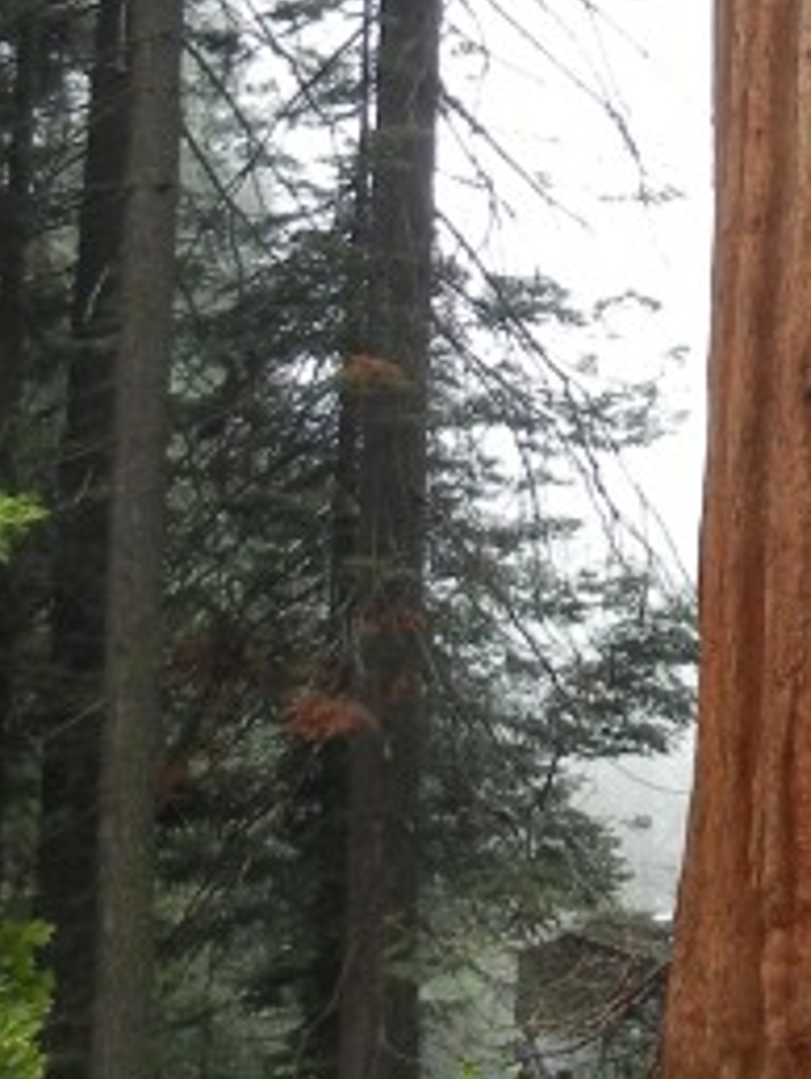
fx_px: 3711
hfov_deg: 12.0
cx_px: 1133
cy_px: 96
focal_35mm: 119
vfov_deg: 16.3
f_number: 3.5
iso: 160
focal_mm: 5.4
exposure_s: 1/80.8
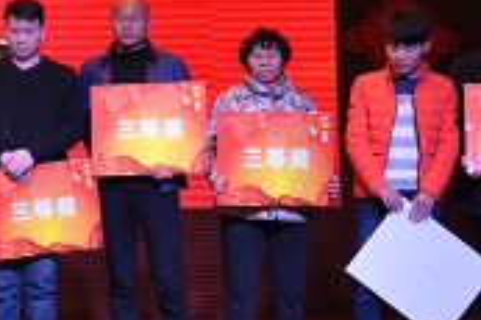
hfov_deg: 15.6
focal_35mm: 125
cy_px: 39
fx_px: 1669
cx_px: -150
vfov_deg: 10.9
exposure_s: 1/320
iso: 400
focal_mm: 24
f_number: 2.8
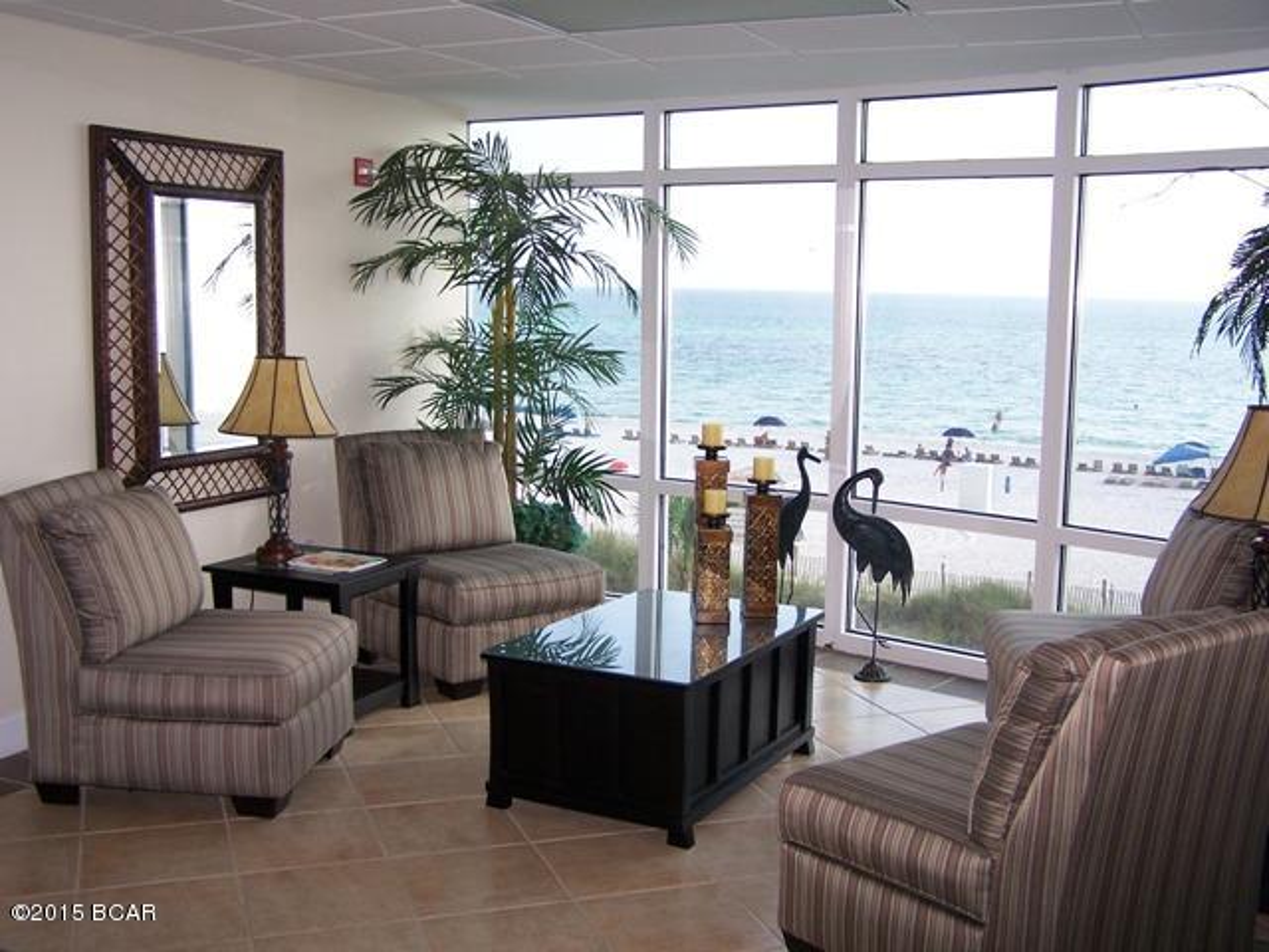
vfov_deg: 37.7
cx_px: 634
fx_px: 1393
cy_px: 476
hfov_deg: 49.0
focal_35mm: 38
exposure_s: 1/200
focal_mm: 6.3
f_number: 2.8
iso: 80
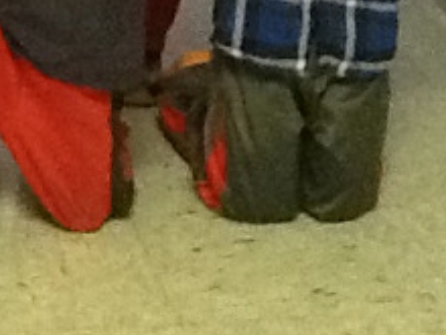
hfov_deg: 11.9
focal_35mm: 160
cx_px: -187
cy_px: -260
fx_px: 2061
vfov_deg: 8.9
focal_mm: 2.03
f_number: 2.4
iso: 400
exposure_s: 1/30
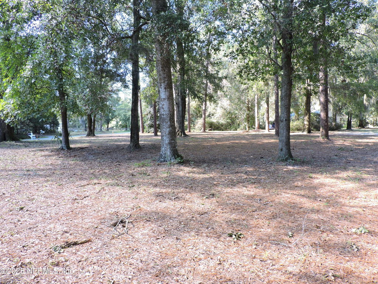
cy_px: 142
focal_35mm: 24
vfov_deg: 56.8
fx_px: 262
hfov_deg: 71.6
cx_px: 189
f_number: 3
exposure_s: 1/30
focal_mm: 4.3
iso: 100
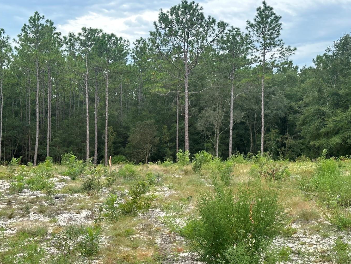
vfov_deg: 25.7
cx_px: 207
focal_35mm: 57
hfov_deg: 33.7
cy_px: 149
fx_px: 578
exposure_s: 1/911
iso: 64
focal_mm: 6.86
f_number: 1.78
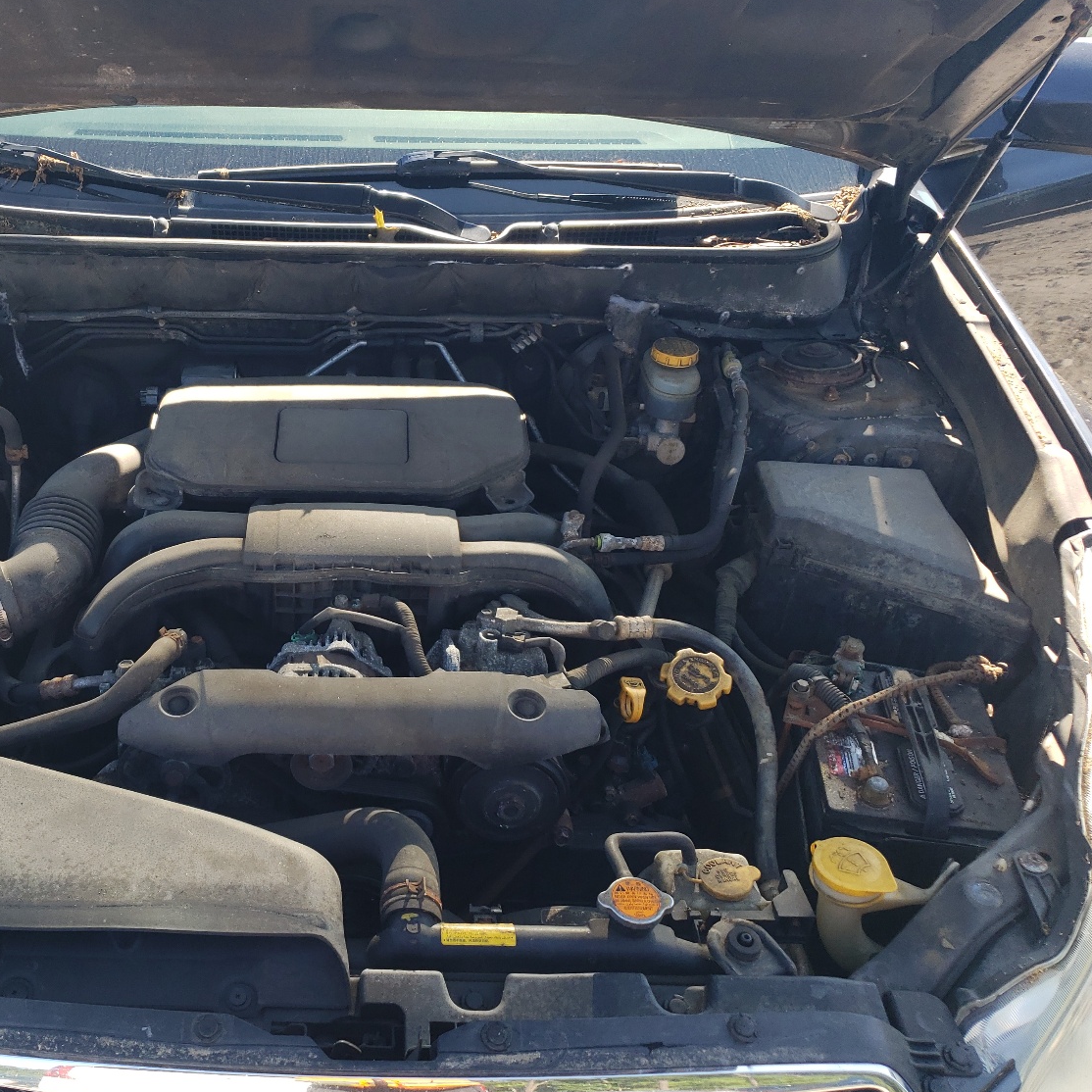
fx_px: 1178
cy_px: 512
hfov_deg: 49.0
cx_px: 371
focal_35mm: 33
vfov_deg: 49.7
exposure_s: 1/455
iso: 50
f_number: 1.5
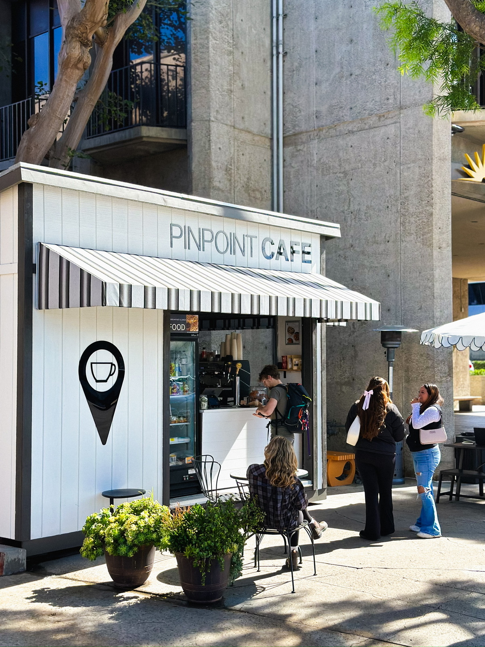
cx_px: 242
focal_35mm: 48
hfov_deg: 30.3
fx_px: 897
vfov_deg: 39.7
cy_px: 324
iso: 80
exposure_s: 1/2300
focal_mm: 6.86
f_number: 1.8
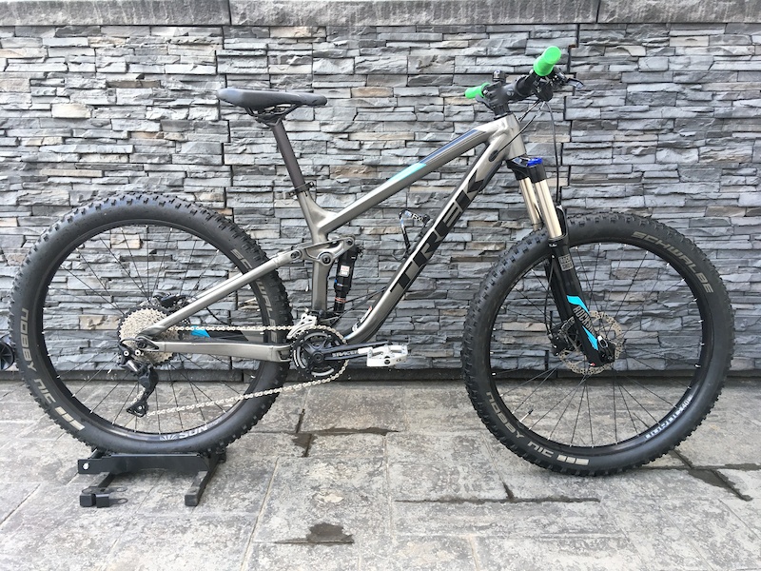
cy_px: 286
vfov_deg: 48.2
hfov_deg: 61.7
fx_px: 638
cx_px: 380
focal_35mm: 29
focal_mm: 4.15
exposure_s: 1/40
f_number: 2.2
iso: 25
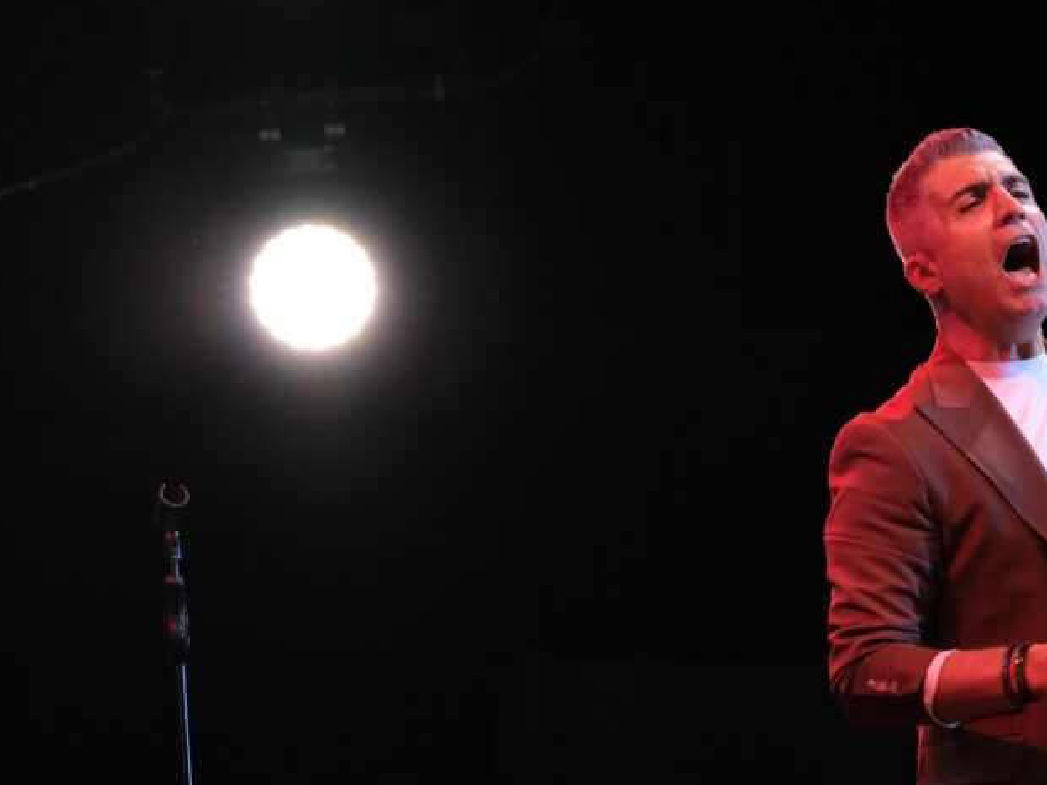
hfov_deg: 8.3
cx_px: 849
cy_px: 405
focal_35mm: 237
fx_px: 7167
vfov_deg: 6.3
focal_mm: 100
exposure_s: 1/320
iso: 2000
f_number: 4.5
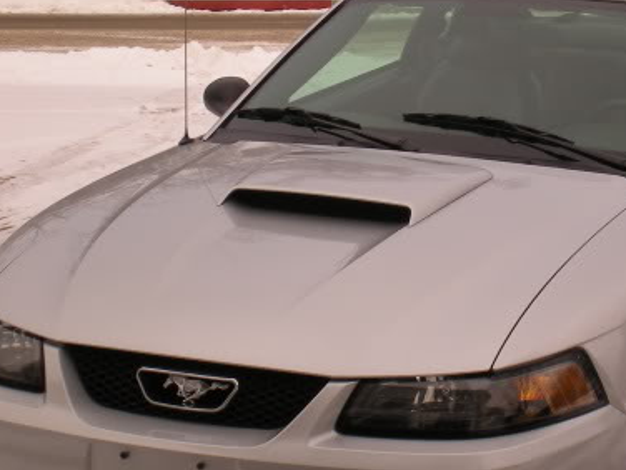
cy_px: 277
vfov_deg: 12.4
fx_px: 2152
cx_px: 491
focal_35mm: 119
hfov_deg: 16.4
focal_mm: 9.3
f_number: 5.6
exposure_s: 1/243
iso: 64
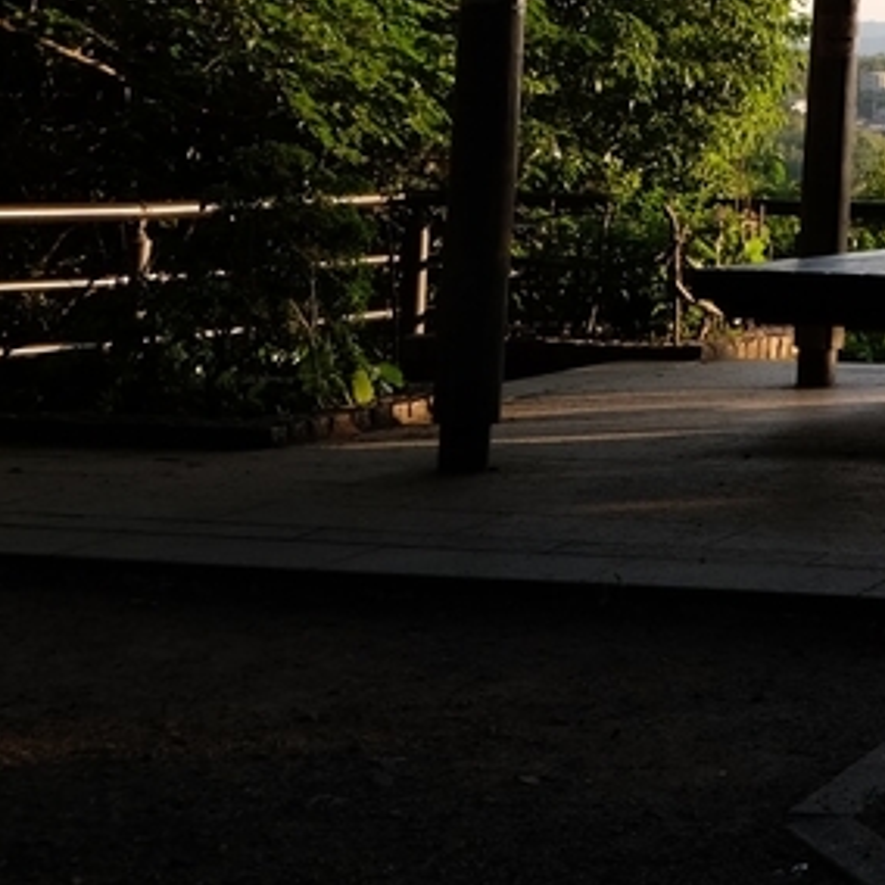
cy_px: -237
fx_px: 2806
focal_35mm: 97
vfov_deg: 17.0
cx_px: 1480
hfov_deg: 15.8
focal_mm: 18
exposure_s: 1/140
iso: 200
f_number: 5.6
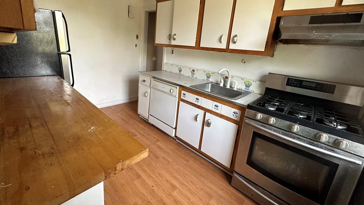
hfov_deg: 99.4
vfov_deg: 66.6
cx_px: 179
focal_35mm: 16
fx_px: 154
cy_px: 86
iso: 250
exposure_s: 1/99
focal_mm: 2.22
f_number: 2.2
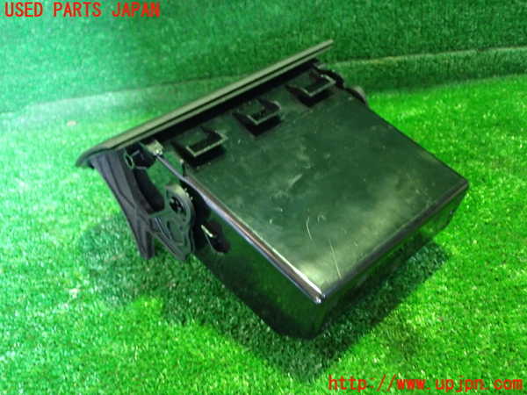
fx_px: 548
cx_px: 264
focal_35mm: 36
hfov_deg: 51.4
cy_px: 198
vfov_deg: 39.7
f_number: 2.5
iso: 800
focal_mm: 6.37
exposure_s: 1/13
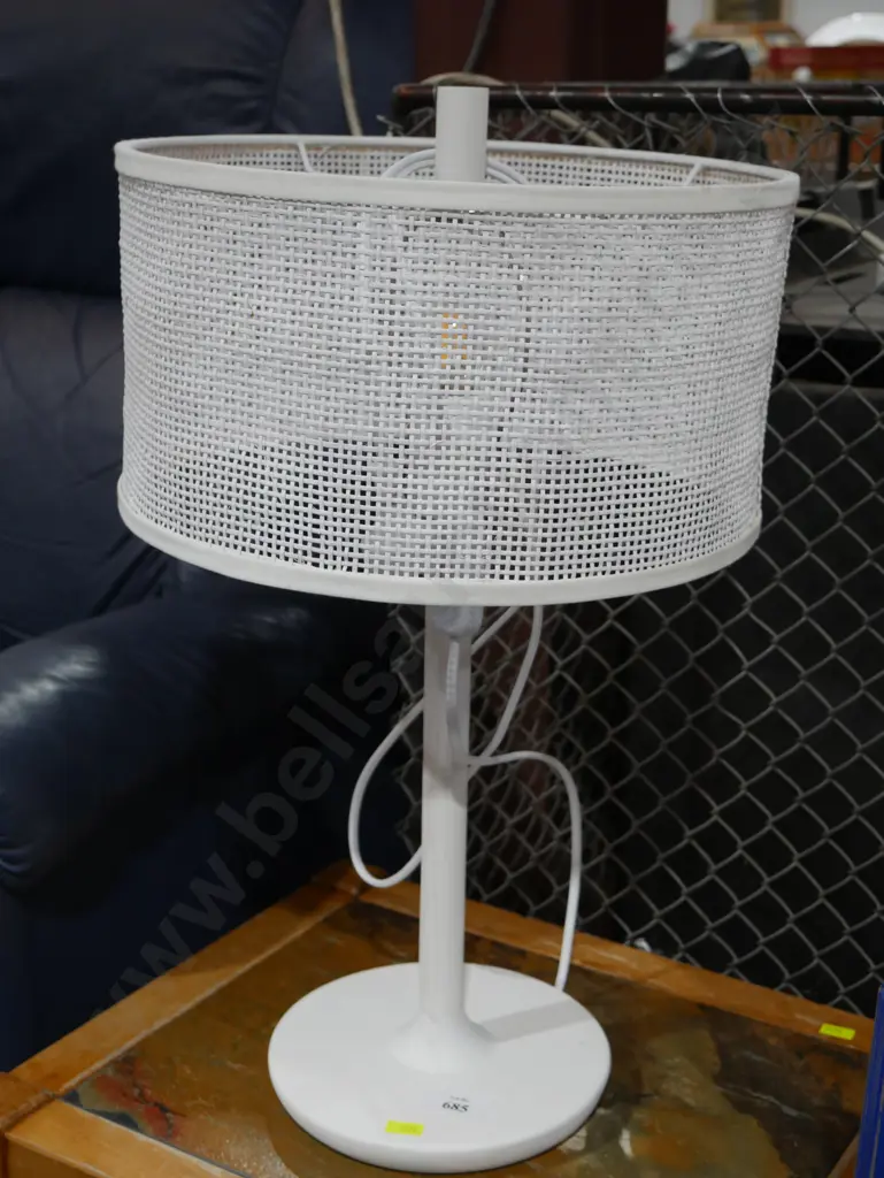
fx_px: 1701
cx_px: 442
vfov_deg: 38.2
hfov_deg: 29.1
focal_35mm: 50
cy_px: 589
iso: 800
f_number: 5.3
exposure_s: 1/60
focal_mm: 25
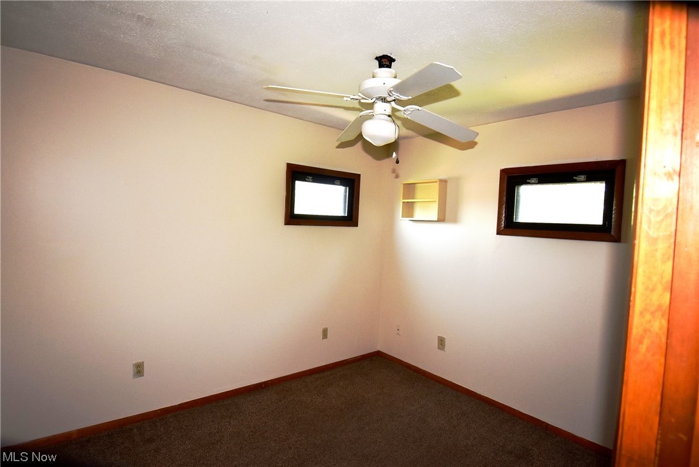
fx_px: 350
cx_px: 350
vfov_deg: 67.5
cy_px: 234
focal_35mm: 18
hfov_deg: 90.0
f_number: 4.8
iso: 500
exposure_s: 1/60
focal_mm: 12
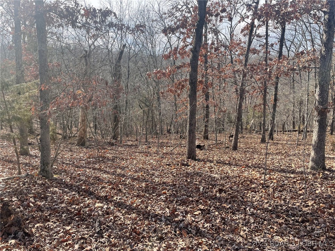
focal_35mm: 26
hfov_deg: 67.3
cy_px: 126
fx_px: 252
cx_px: 168
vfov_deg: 53.1
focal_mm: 4.2
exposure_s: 1/932
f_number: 1.6
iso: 32
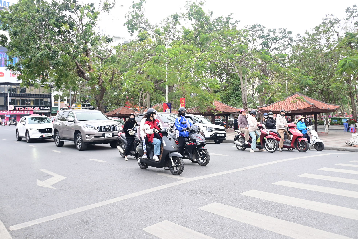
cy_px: 120
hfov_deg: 61.9
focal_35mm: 30
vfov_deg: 43.6
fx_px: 298
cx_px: 179
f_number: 3.5
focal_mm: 20
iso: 200
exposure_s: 1/200
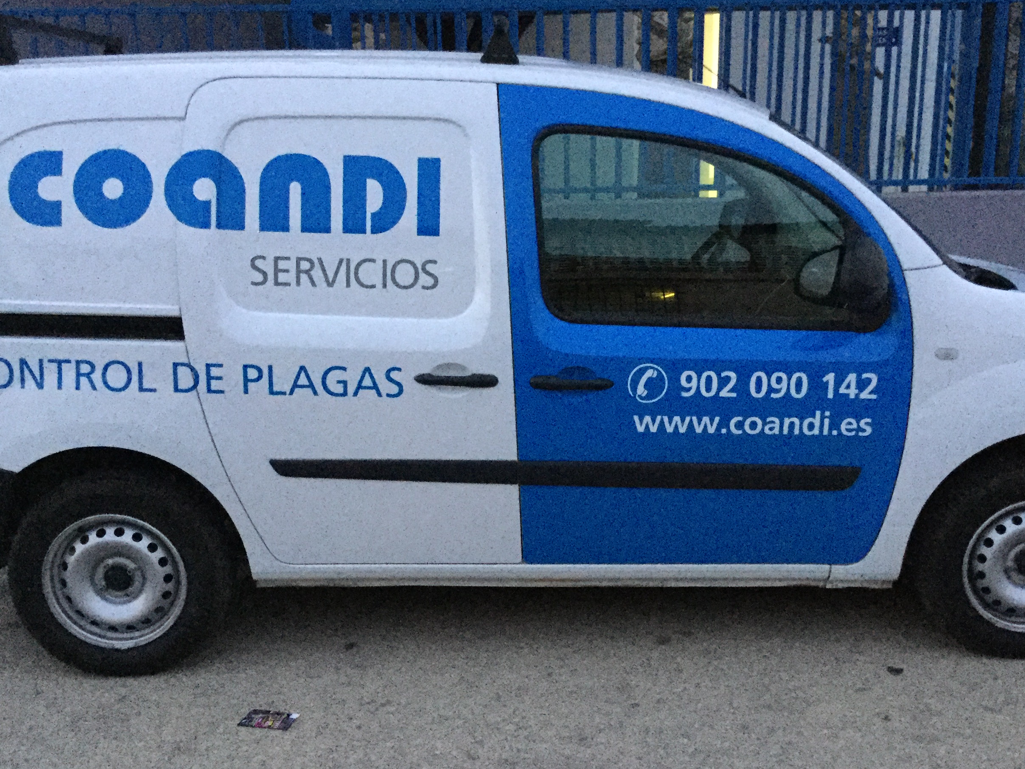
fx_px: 1244
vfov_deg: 34.3
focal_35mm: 42
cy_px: 454
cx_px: 537
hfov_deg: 44.8
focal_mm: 3.3
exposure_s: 1/17
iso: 320
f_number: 2.4
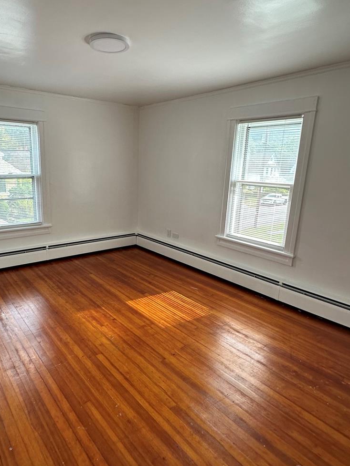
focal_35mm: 22
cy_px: 228
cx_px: 133
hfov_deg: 60.4
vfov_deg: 76.4
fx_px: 297
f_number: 2.2
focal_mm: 2.22
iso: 80
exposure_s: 1/99
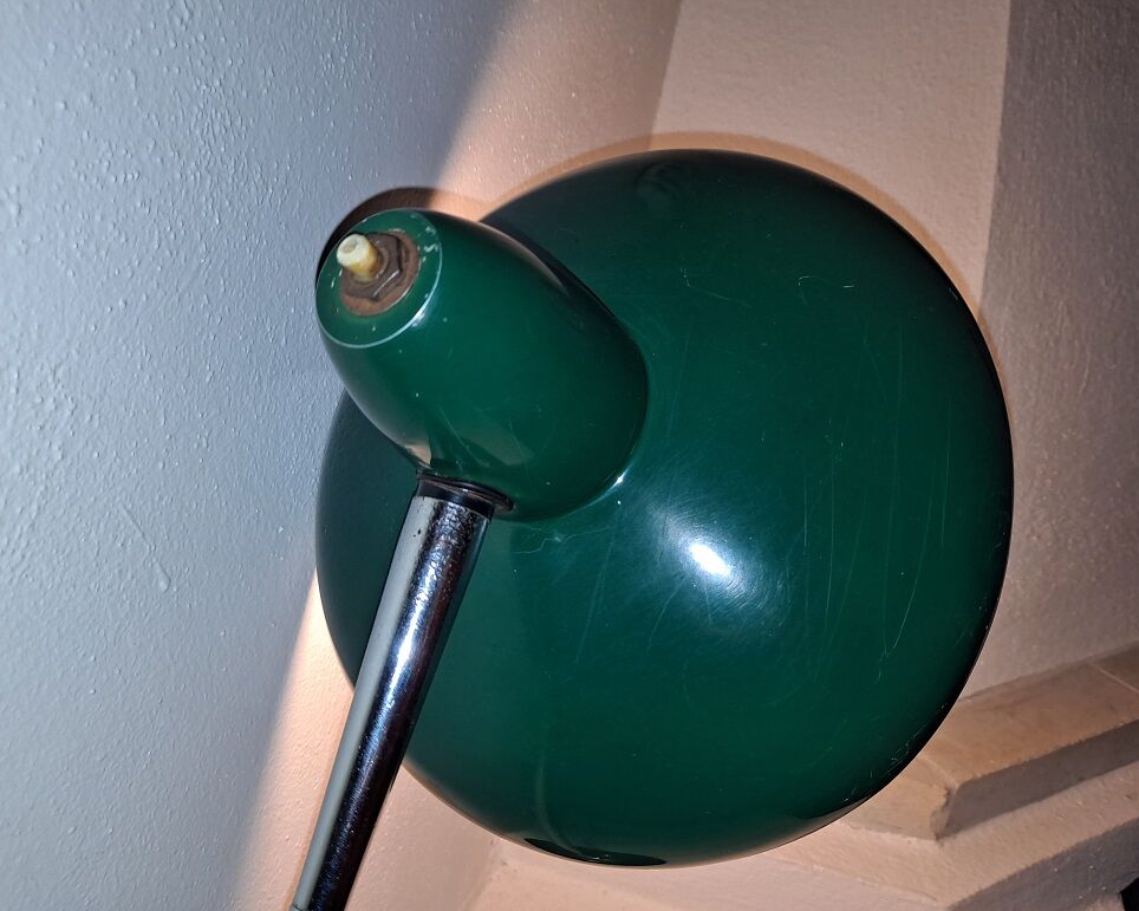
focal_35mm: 27
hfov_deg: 64.1
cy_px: 448
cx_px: 564
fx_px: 910
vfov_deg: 53.2
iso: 40
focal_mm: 4.6
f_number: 2
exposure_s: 1/50
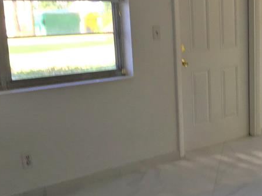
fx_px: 499
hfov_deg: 27.0
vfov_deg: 22.2
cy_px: 104
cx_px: 289
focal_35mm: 66
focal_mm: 4.15
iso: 40
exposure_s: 1/60
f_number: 2.2
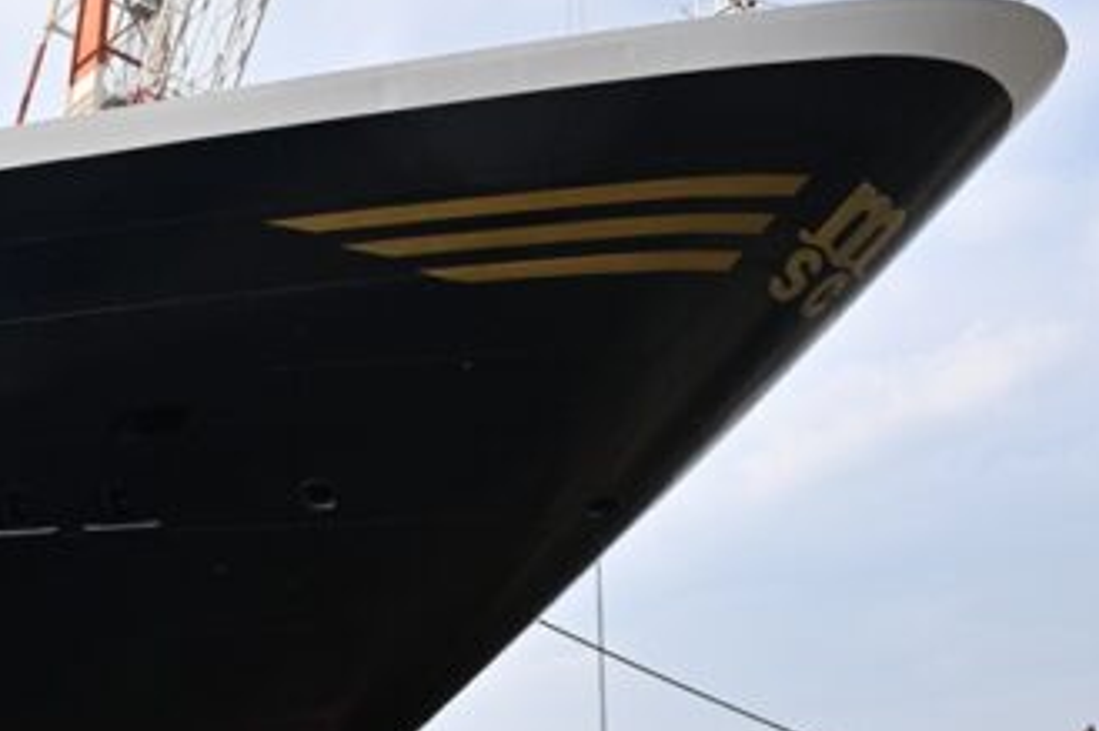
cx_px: 314
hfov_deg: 45.3
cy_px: 664
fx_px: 1281
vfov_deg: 30.4
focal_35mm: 42
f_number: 5.6
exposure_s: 1/2000
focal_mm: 18
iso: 400
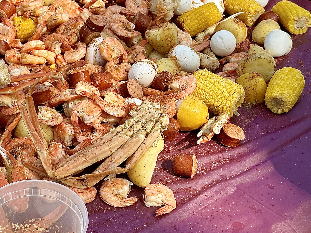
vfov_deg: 18.7
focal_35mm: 79
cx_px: 63
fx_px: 710
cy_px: 123
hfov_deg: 24.3
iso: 64
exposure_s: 1/1953
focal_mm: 6.86
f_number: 1.78
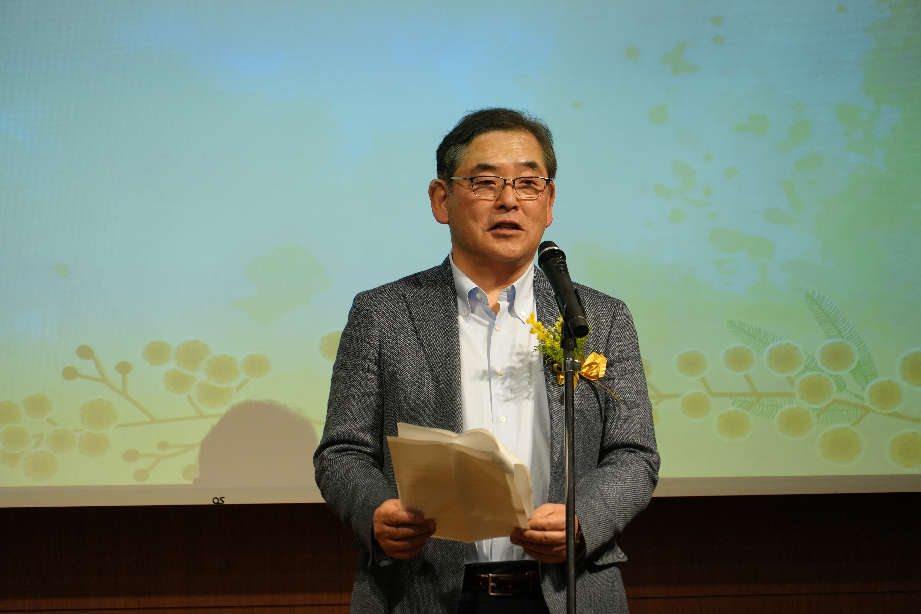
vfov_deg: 6.8
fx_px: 5180
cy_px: 307
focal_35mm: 202
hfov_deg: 10.2
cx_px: 460
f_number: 5.6
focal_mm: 135
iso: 800
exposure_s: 1/250
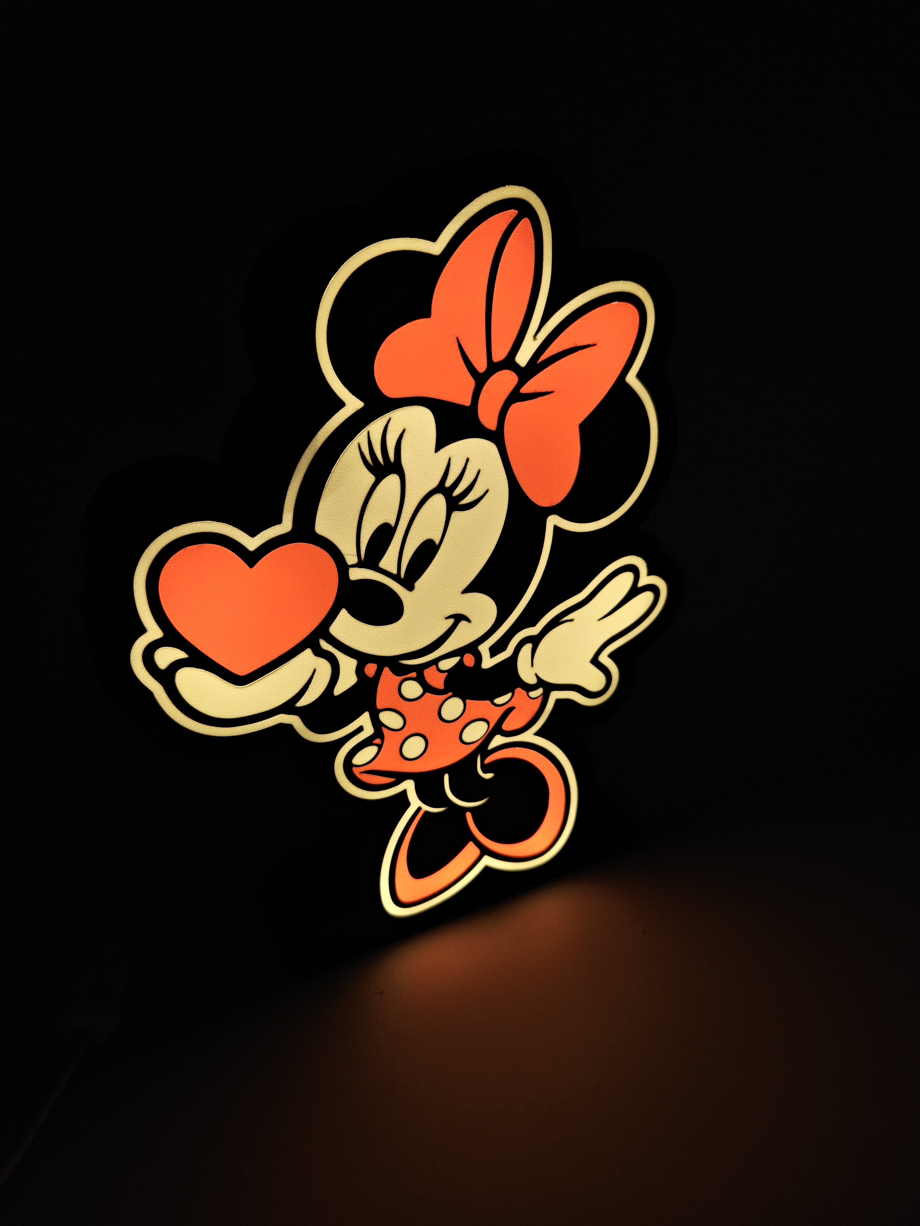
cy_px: 613
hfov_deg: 58.9
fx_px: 815
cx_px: 460
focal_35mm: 23
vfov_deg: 73.9
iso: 100
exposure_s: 1/180
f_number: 1.8
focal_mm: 5.4
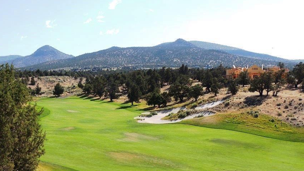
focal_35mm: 46
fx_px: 371
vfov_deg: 25.8
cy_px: 118
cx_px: 123
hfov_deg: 44.4
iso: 100
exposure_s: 1/800
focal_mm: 6.2
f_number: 3.3
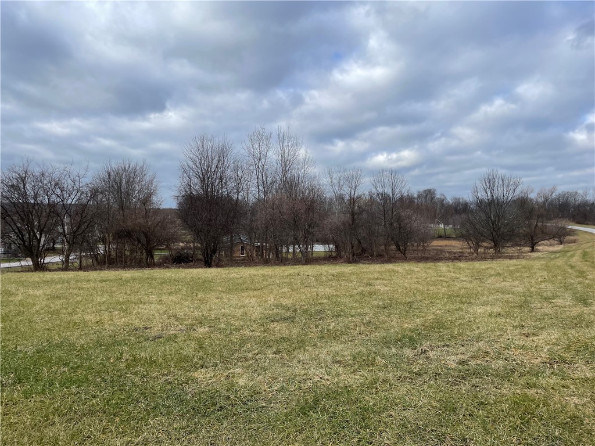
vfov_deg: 53.1
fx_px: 447
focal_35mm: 26
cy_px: 223
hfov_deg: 67.3
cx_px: 298
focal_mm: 4.2
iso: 32
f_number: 1.6
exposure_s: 1/2398
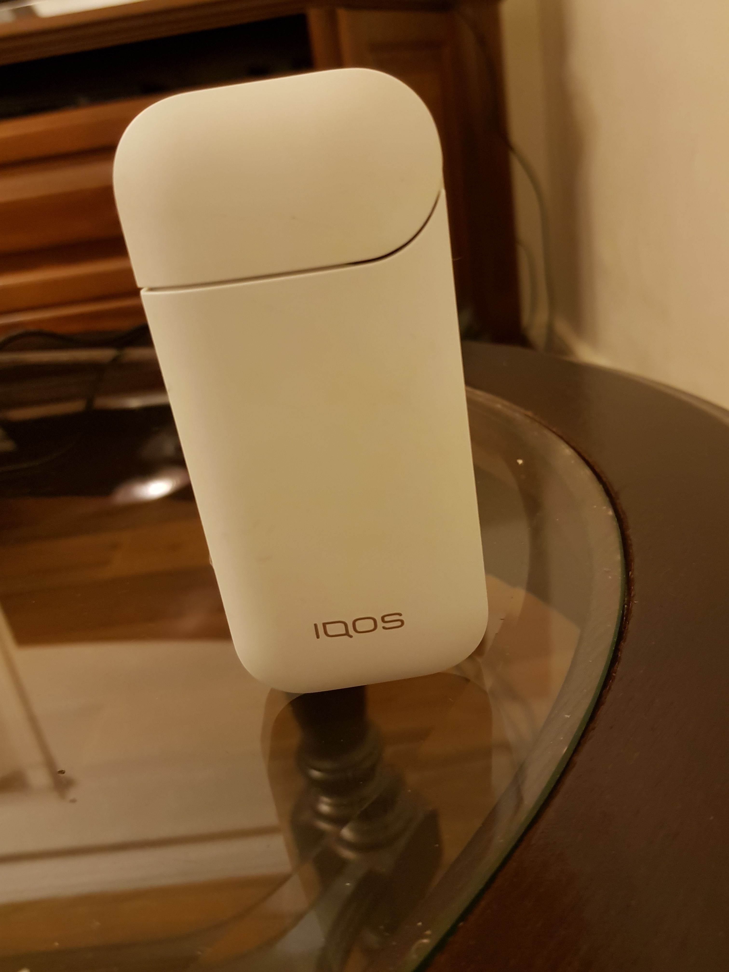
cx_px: 364
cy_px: 486
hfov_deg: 53.1
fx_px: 730
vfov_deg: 67.3
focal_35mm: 26
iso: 250
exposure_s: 1/10
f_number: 1.7
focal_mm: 4.2
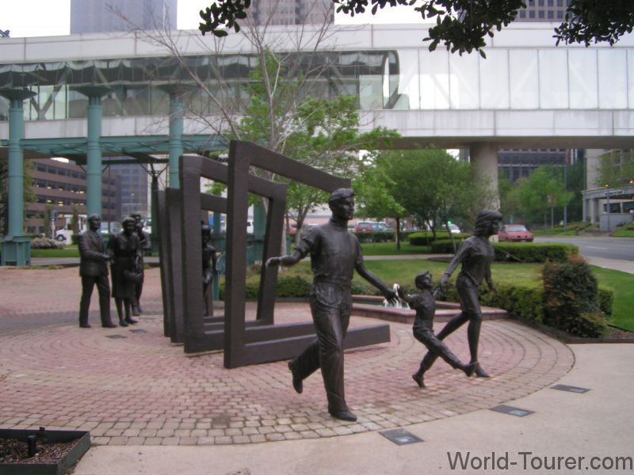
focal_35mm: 38
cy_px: 238
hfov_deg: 49.0
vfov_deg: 37.7
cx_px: 317
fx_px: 696
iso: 50
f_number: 2.8
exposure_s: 1/80
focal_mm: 5.8
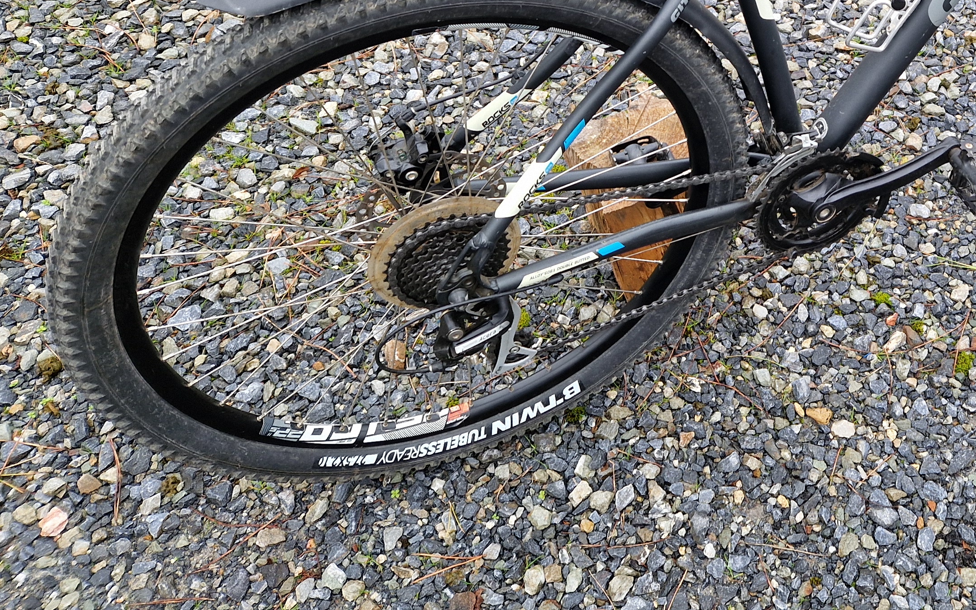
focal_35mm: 45
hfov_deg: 42.0
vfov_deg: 26.8
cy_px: -22
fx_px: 1197
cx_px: 808
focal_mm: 5.4
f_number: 1.8
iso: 50
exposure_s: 1/180
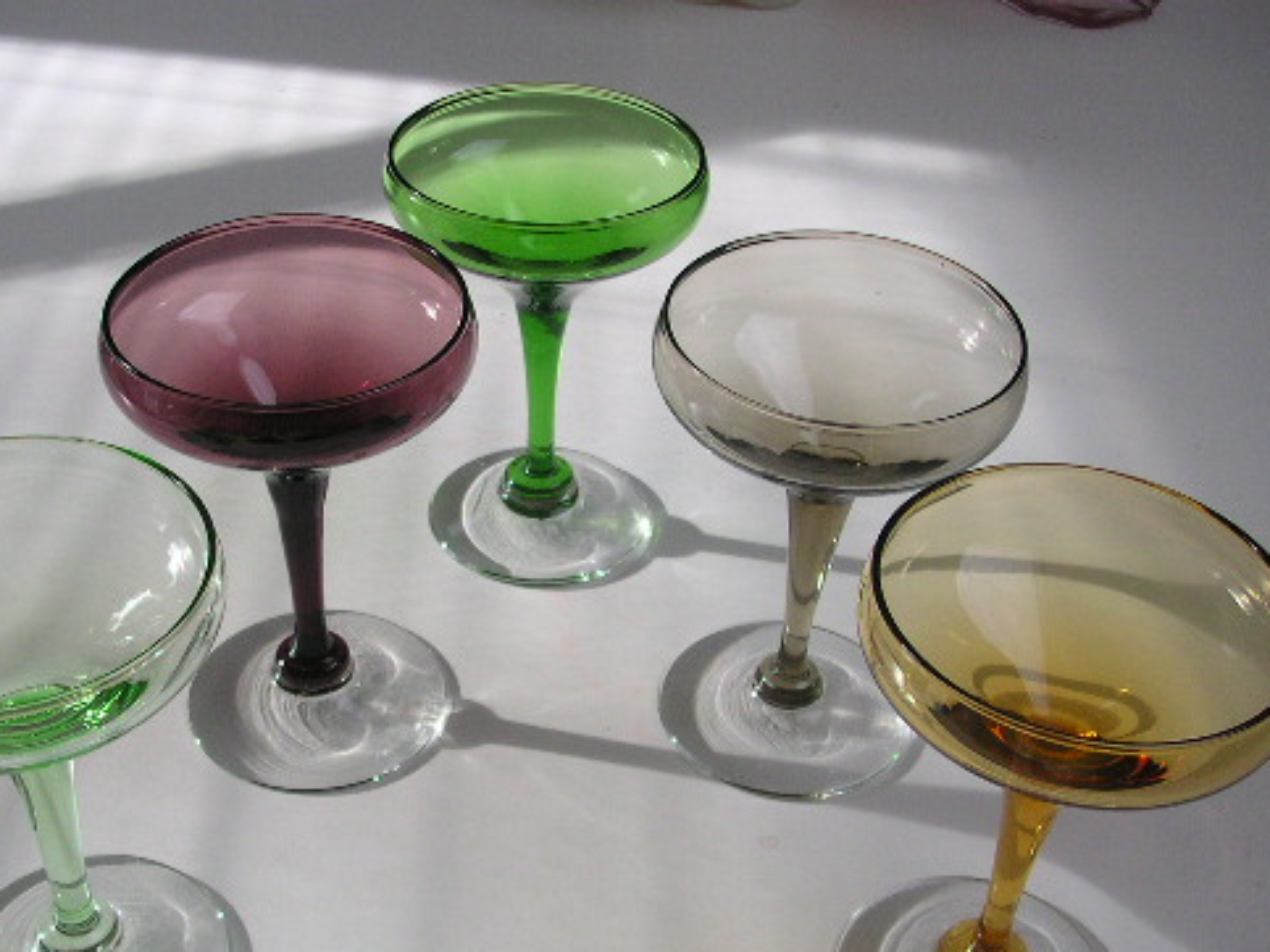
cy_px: 605
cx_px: 552
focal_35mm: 49
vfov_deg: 29.5
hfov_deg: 38.9
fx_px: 1797
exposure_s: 1/99.7
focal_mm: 5.6
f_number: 2.7
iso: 100
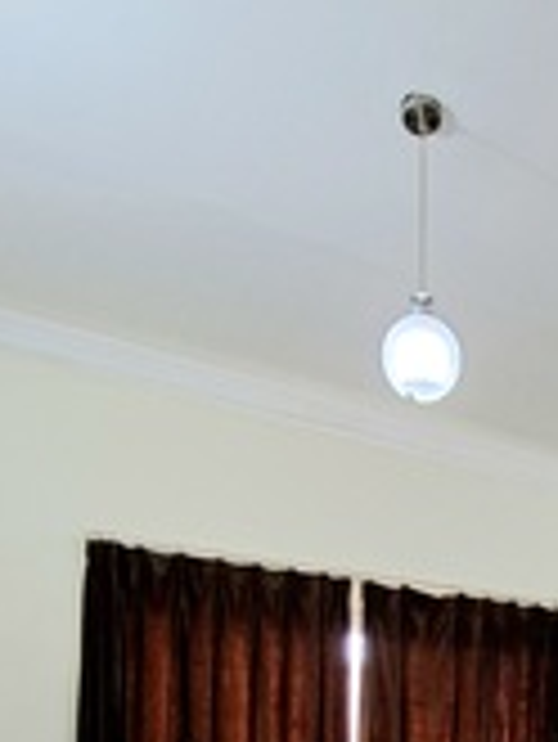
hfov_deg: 36.8
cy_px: 825
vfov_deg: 40.8
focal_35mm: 36
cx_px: 520
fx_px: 773
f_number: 2.2
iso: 200
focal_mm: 1.74
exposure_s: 1/40
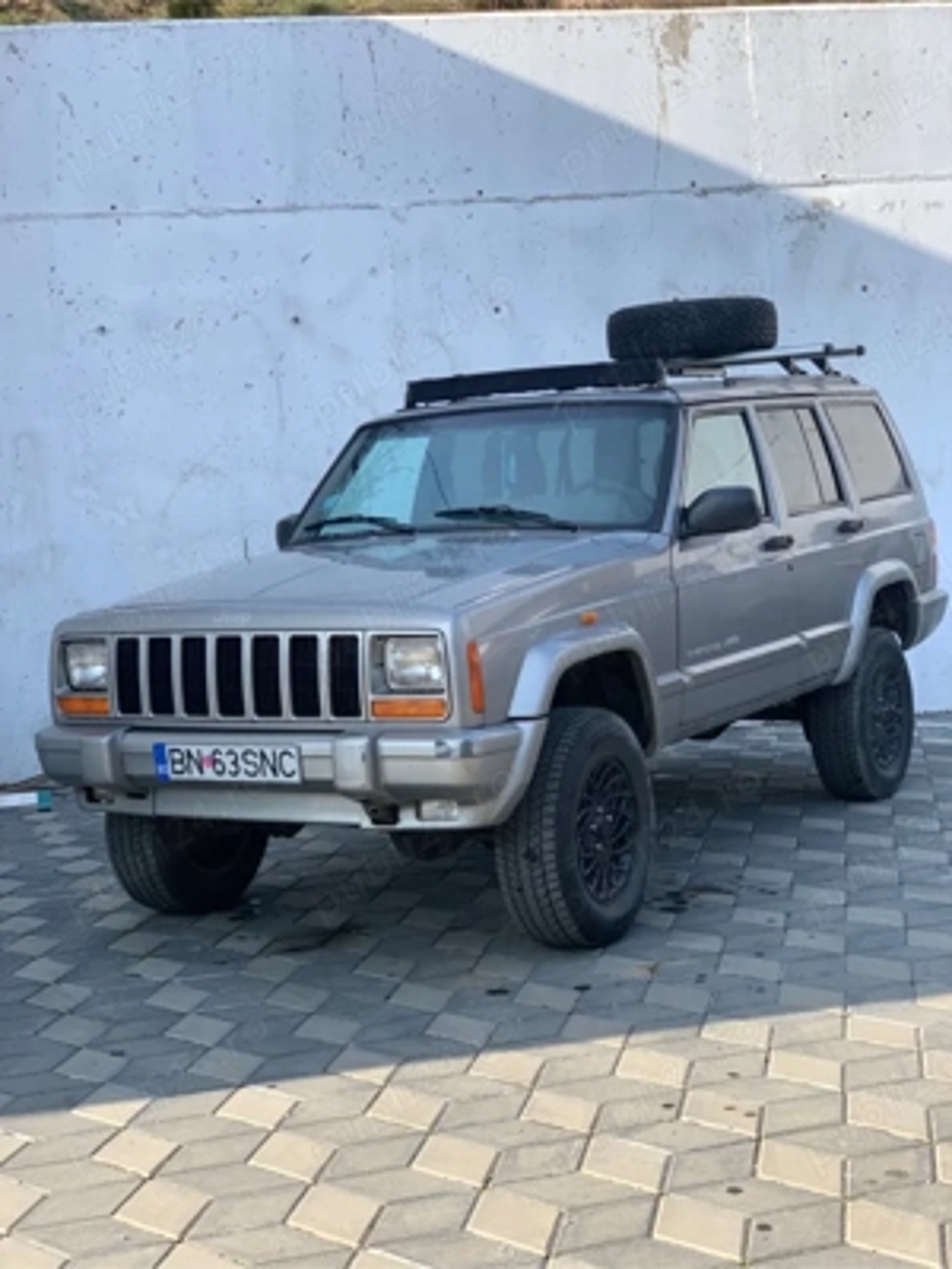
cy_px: 634
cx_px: 476
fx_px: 1907
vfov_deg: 36.8
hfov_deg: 28.0
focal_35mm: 52
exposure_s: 1/381
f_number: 2.4
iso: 16
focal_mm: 6
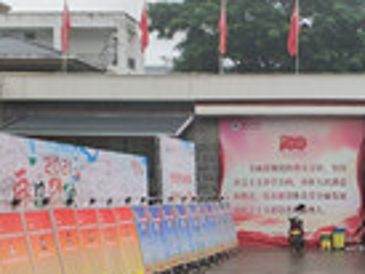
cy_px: 205
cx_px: 325
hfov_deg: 32.2
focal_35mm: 57
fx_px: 602
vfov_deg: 25.4
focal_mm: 2.25
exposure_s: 1/262
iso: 100
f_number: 2.2
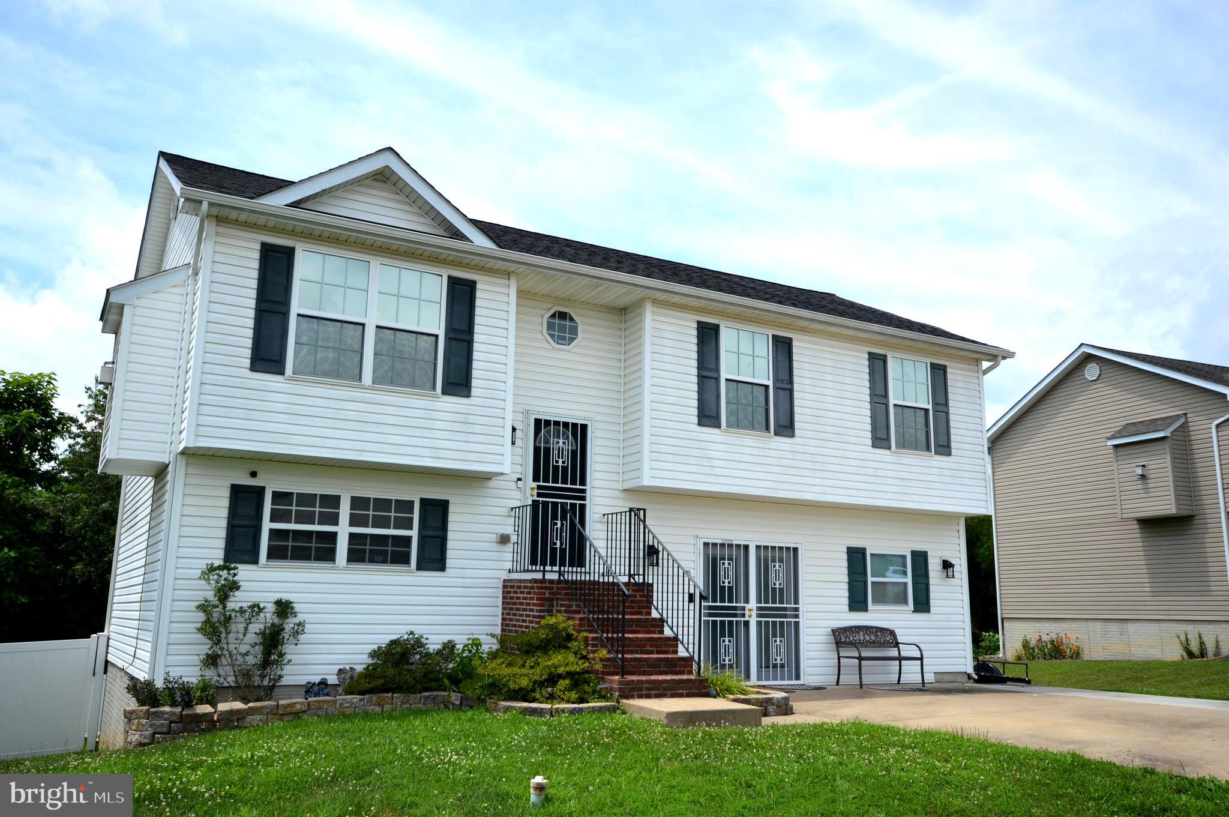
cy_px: 408
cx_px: 614
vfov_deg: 43.5
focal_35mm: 30
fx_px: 1023
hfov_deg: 62.0
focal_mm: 20
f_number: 8
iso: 100
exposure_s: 1/250
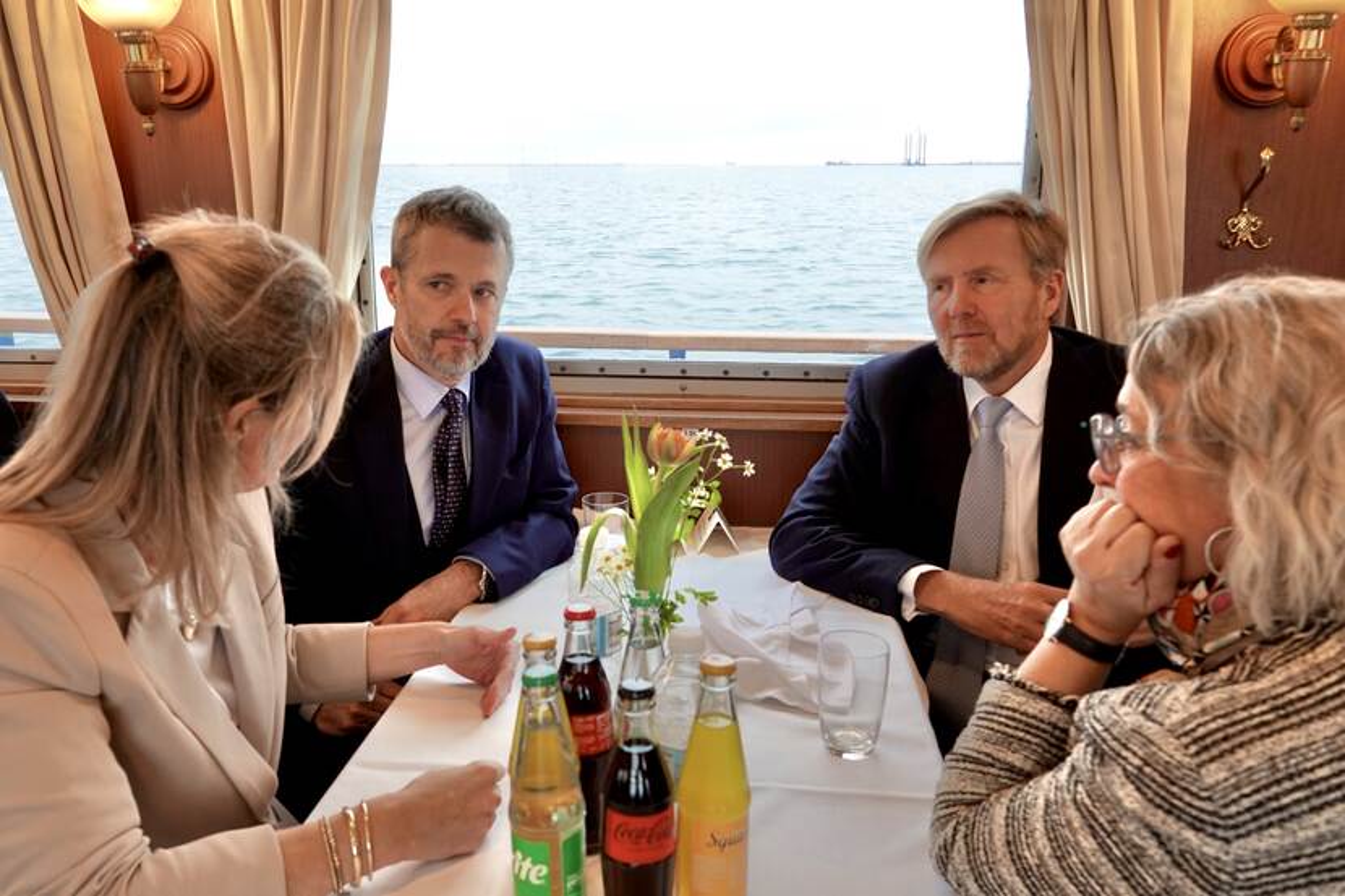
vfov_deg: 53.1
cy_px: 448
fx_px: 896
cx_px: 672
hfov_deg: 73.8
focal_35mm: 24
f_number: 2.4
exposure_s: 1/80
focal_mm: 8.8
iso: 100
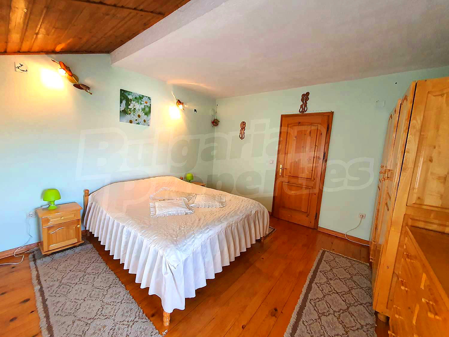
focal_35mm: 13
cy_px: 168
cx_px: 224
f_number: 2.2
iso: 250
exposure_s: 1/50
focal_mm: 1.8
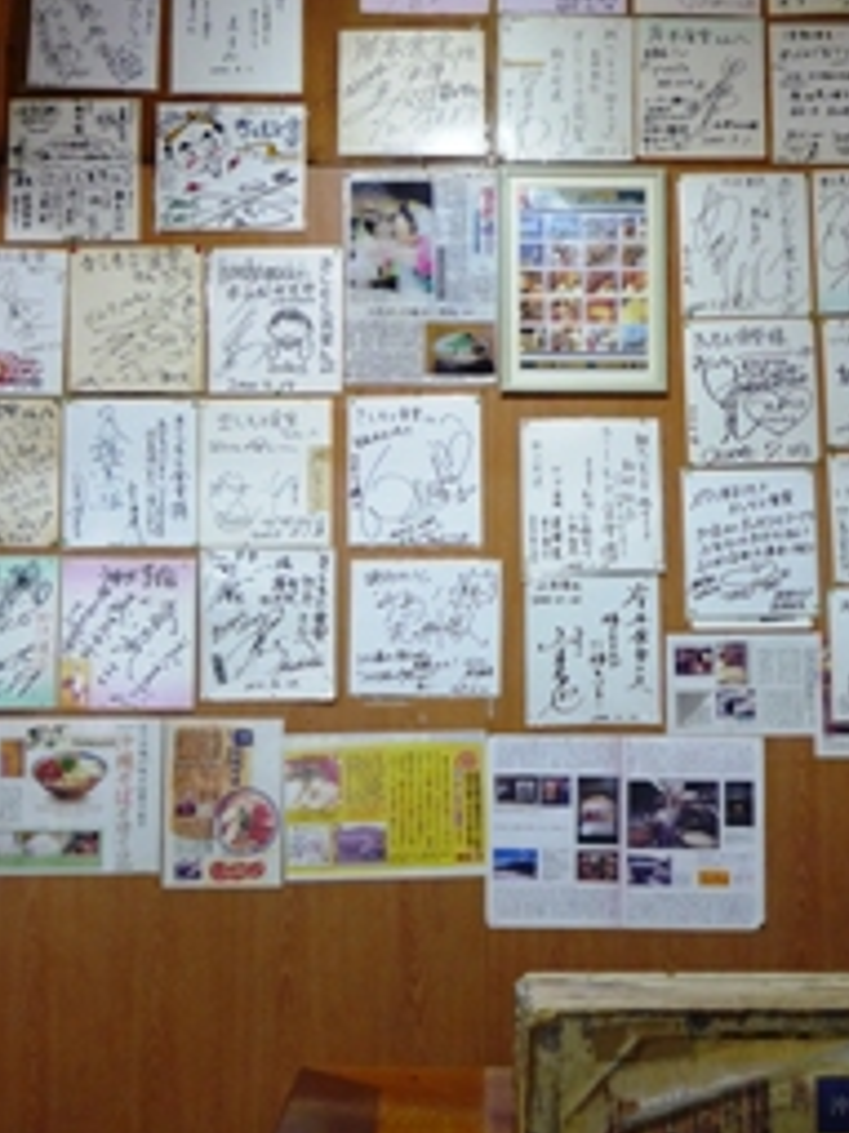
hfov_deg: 32.8
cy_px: 591
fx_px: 1440
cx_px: 462
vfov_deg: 43.0
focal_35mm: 44
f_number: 2.8
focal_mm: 4.4
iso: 200
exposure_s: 1/30
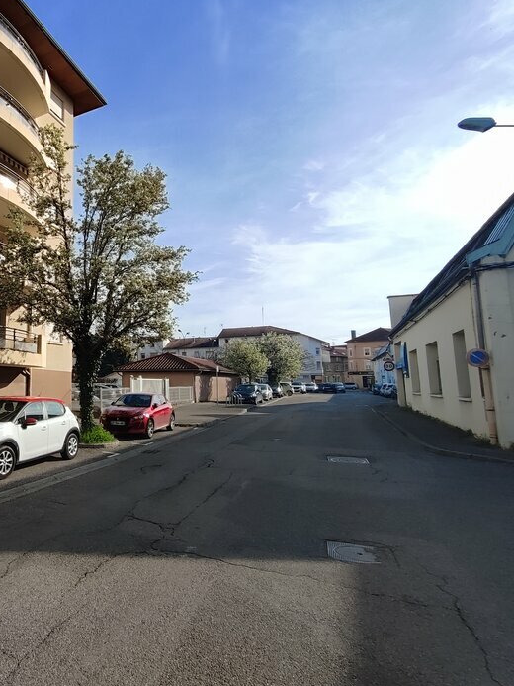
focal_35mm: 18
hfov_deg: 62.5
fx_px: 356
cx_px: 71
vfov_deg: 87.7
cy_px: 333
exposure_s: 1/1284
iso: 50
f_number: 2.2
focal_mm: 1.66
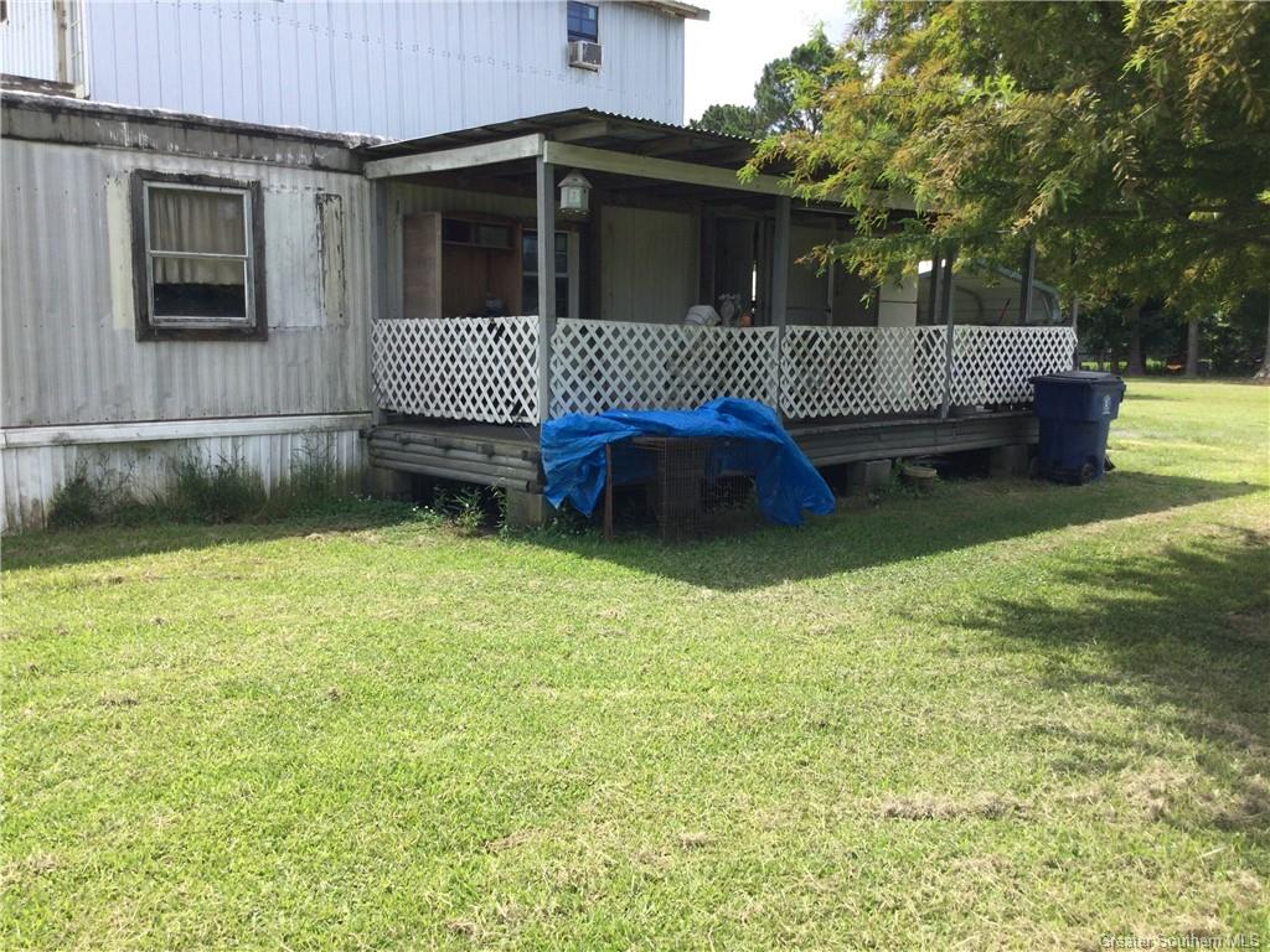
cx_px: 635
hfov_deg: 58.4
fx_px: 1137
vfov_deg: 45.4
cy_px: 476
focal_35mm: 31
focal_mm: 3.3
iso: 25
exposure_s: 1/622
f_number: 2.4
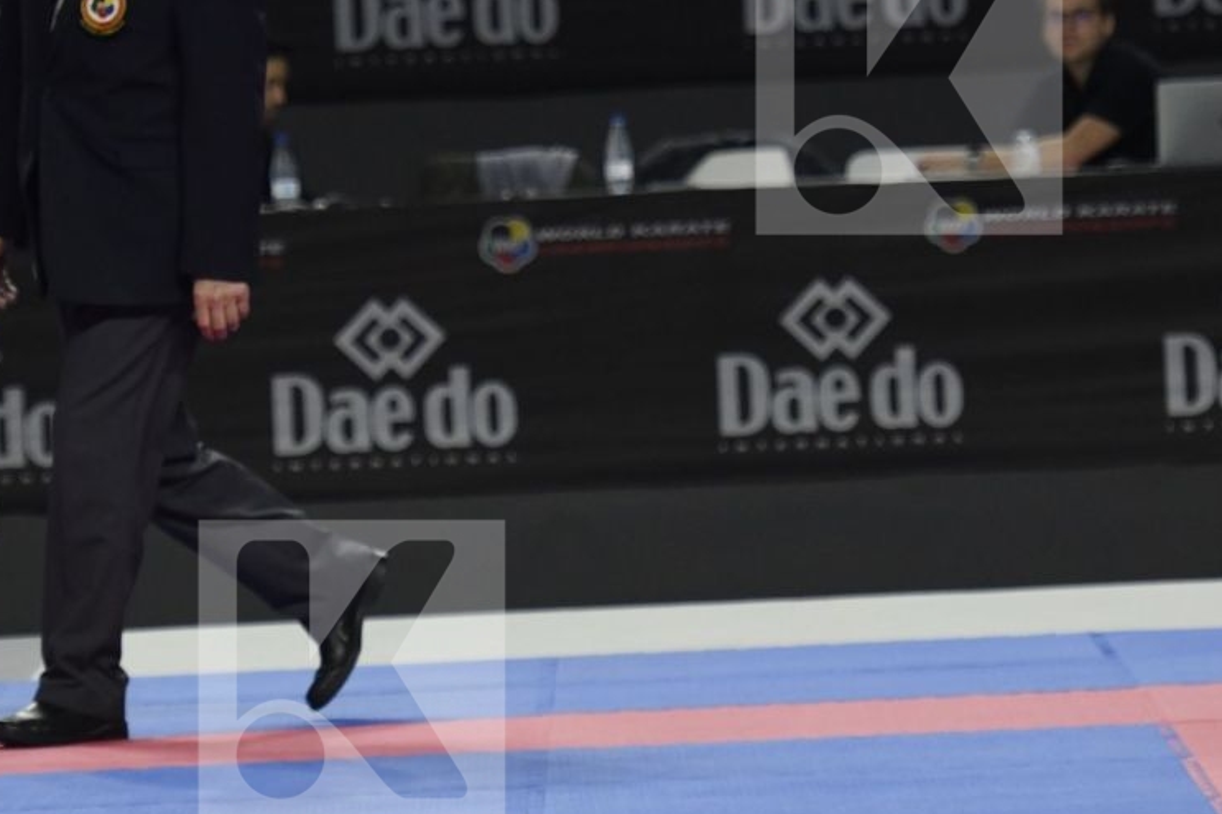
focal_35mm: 412
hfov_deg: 5.0
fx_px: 13981
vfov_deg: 3.3
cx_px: 352
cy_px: 86
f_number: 4
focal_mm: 170
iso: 1250
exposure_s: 1/800
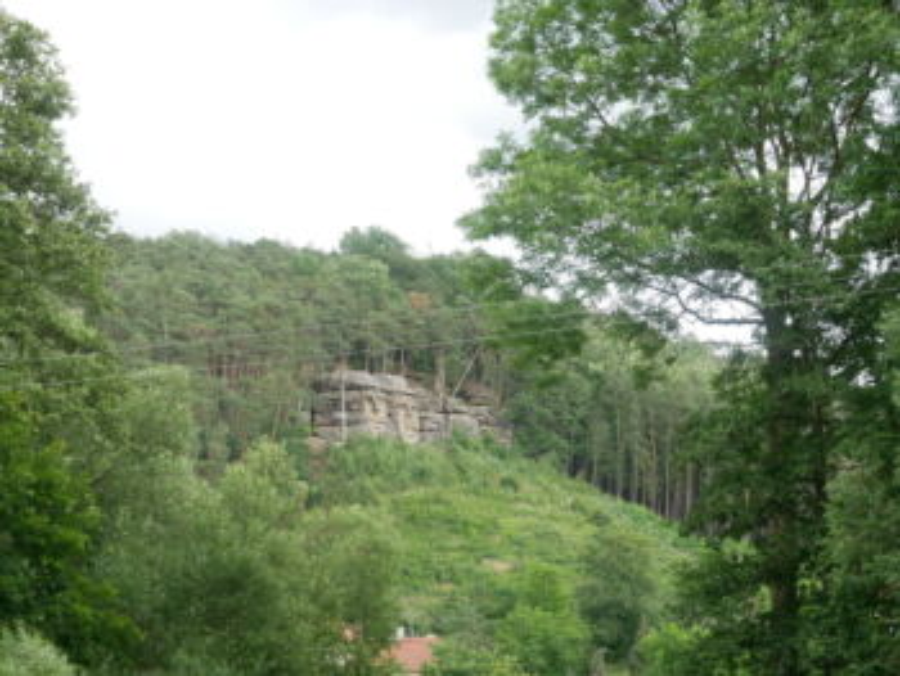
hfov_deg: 17.0
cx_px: 450
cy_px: 338
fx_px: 3018
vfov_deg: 12.8
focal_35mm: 116
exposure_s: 1/125
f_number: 5.3
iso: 200
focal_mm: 58
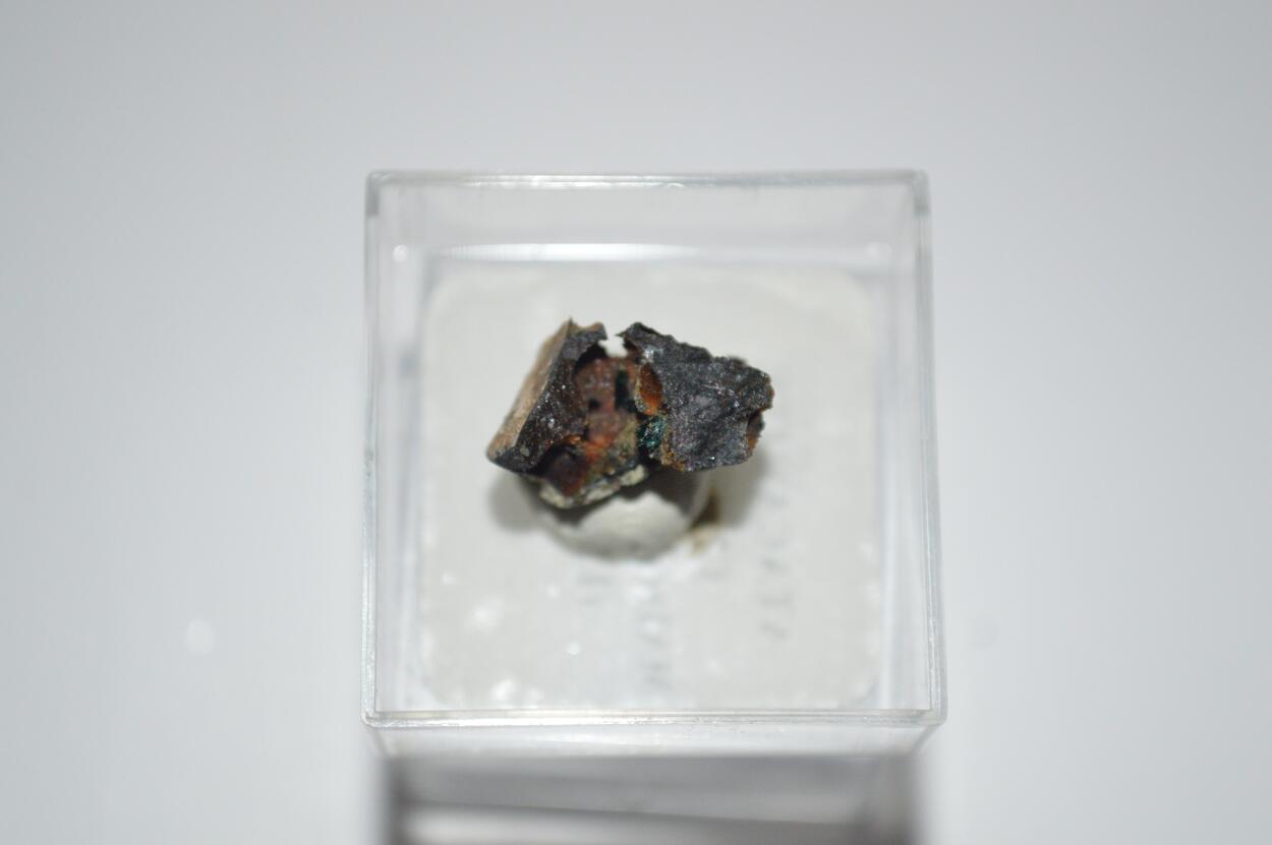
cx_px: 636
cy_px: 422
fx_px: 2912
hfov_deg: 24.6
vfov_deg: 16.5
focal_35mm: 82
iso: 1400
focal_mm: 55
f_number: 5.6
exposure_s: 1/60
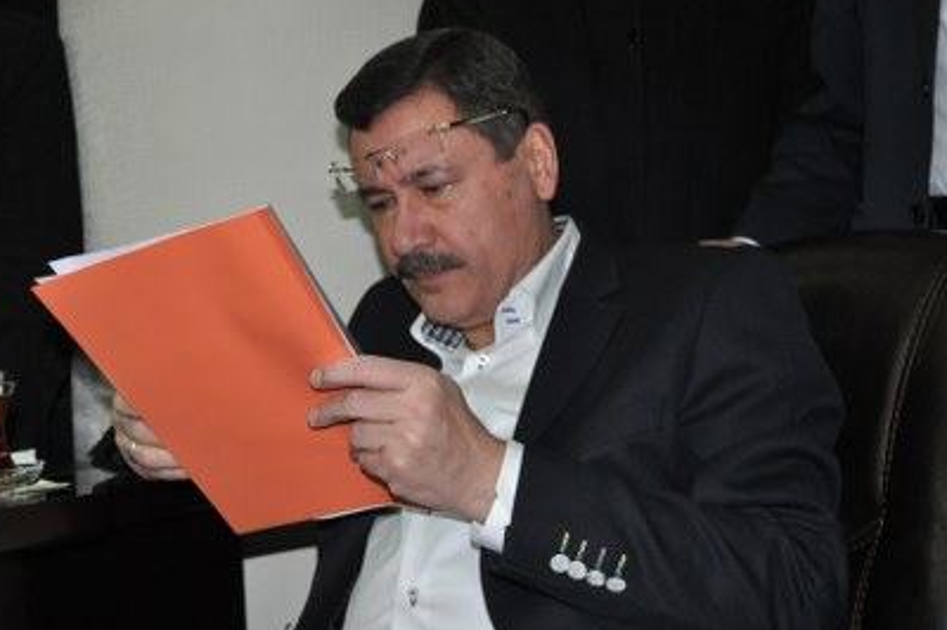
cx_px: 421
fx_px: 1419
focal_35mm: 54
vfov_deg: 25.0
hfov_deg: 36.9
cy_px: 288
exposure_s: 1/60
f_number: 4.5
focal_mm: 32
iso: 800
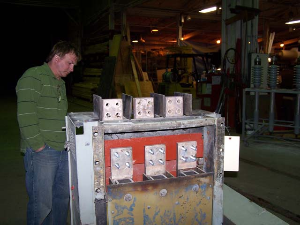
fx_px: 329
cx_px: 150
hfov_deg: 49.0
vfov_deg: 37.7
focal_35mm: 38
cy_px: 112
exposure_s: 1/60
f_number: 2.8
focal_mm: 6.3
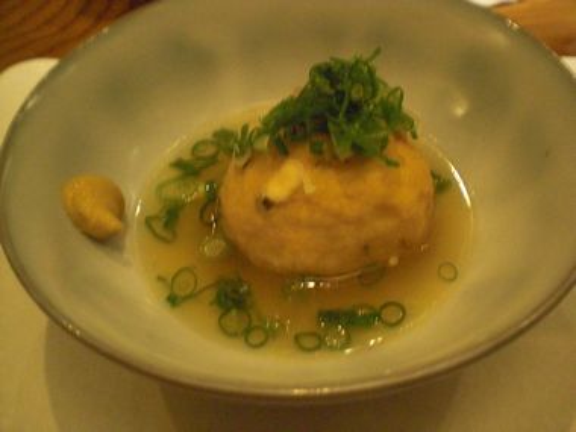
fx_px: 632
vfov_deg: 37.7
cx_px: 288
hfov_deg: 49.0
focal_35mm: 38
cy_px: 216
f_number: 3.1
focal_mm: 6.3
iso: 800
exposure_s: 1/8
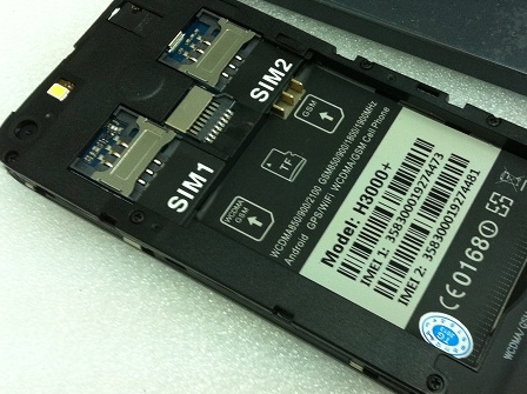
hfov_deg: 37.9
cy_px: 202
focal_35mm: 50
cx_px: 345
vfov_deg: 29.1
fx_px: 760
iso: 160
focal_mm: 3.85
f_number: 2.8
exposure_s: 1/15
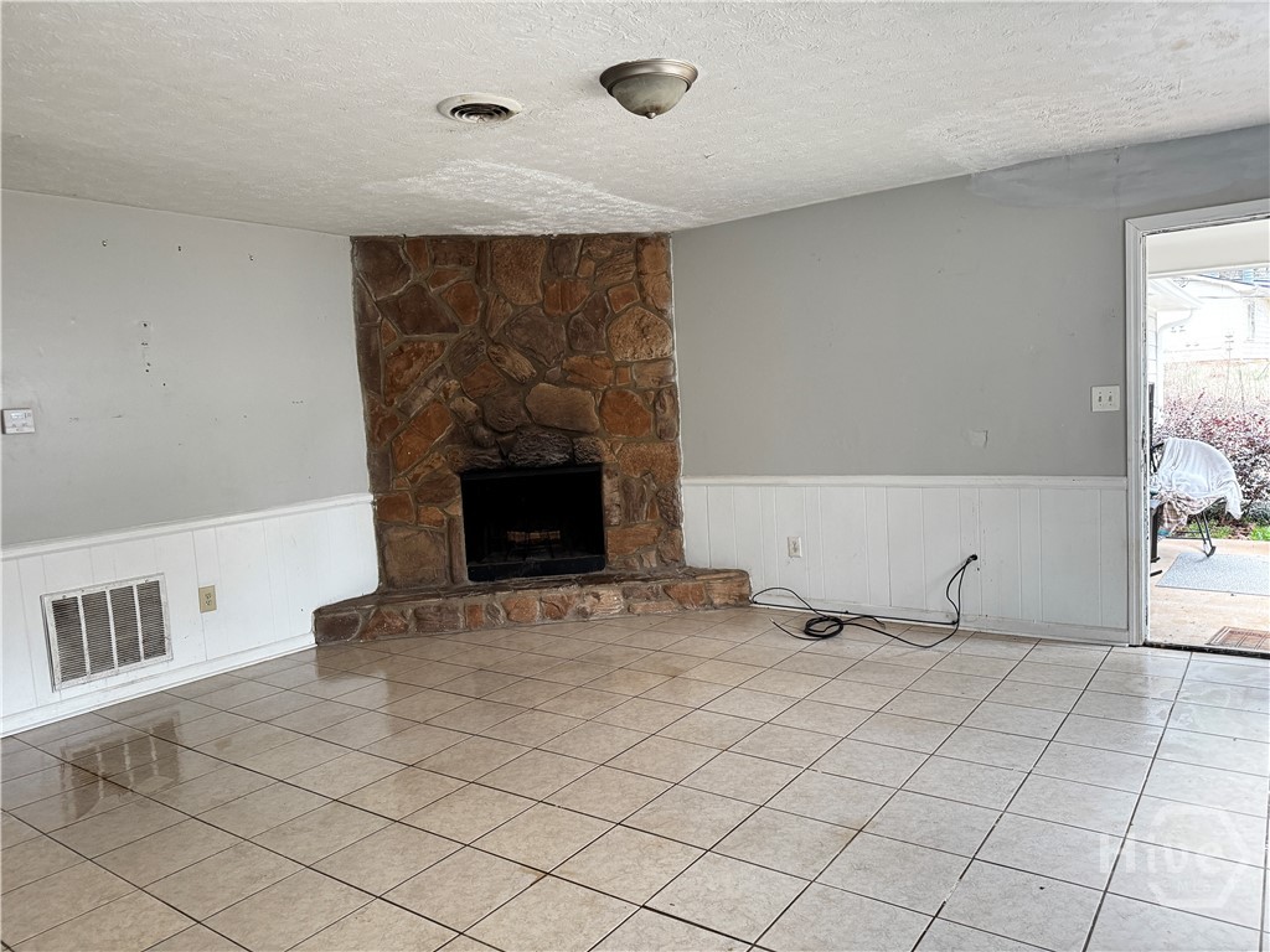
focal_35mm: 24
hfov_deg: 71.6
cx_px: 635
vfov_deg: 56.8
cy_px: 476
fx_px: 881
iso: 320
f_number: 1.78
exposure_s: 1/60
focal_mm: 6.76
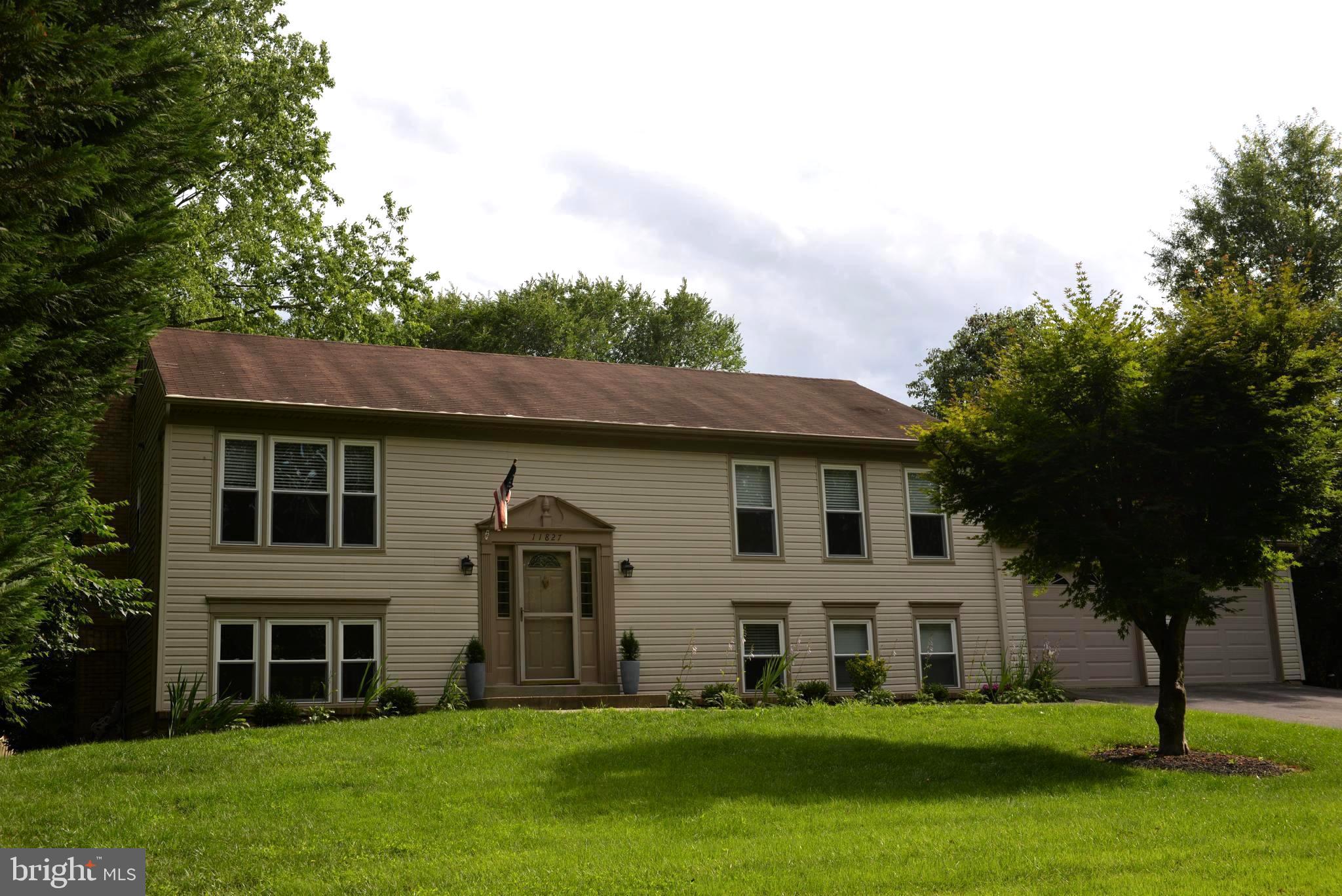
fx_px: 1417
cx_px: 671
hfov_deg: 50.7
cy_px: 448
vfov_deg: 35.1
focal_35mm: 38
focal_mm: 38
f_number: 6.3
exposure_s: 1/200
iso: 100
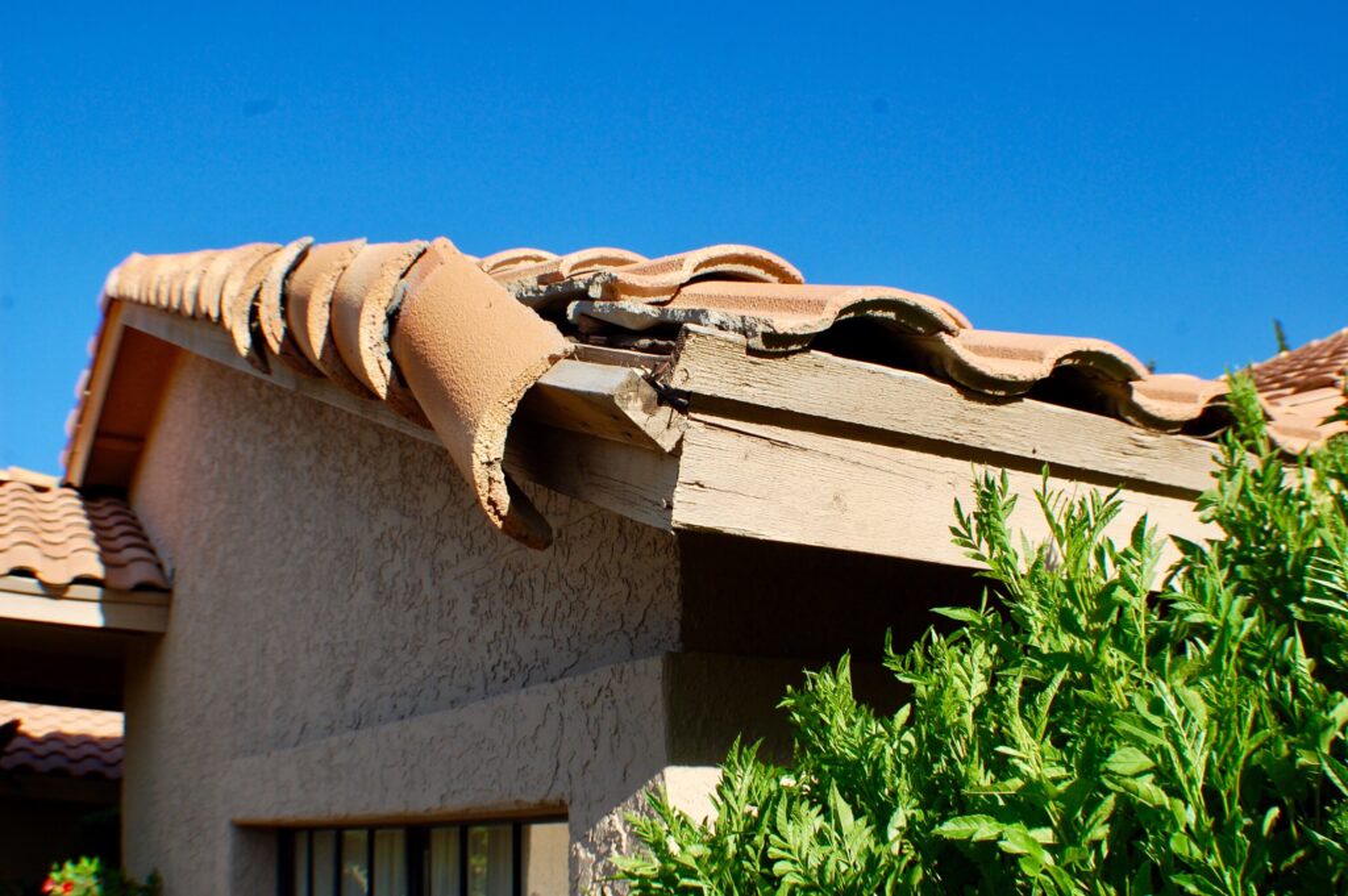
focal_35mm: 51
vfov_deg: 26.4
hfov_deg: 38.9
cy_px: 448
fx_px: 1908
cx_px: 674
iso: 200
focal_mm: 34
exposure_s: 1/320
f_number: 9
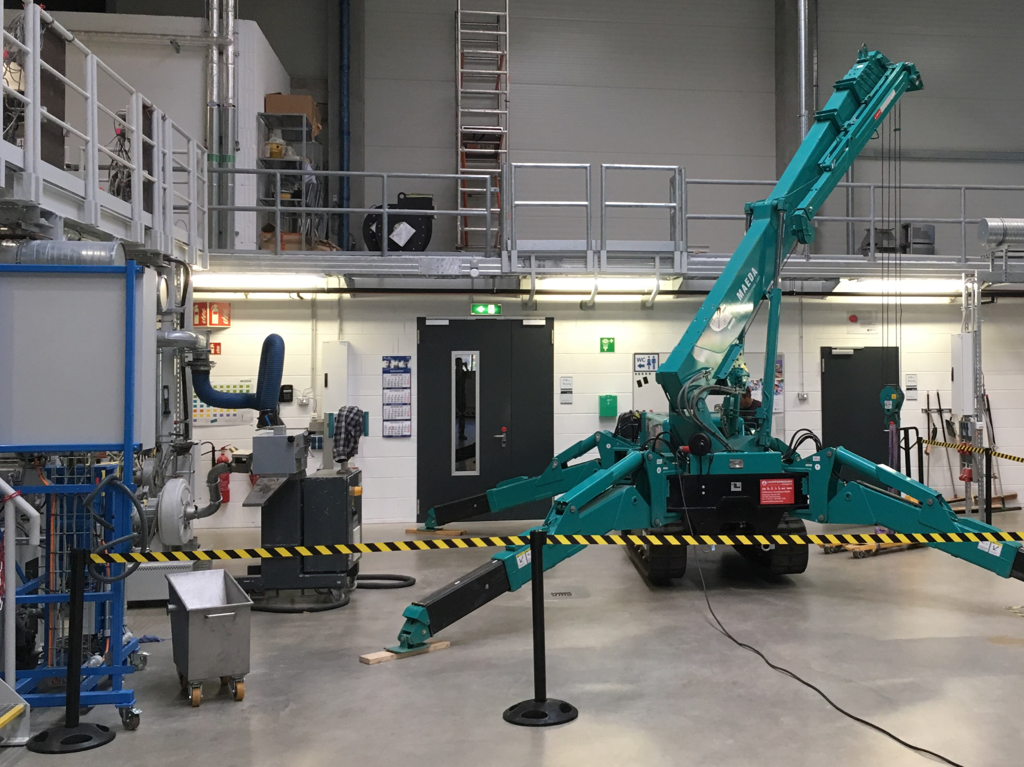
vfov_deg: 36.8
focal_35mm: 39
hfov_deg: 47.3
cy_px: 333
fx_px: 1154
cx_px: 653
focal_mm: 4.15
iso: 64
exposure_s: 1/33
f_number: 2.2
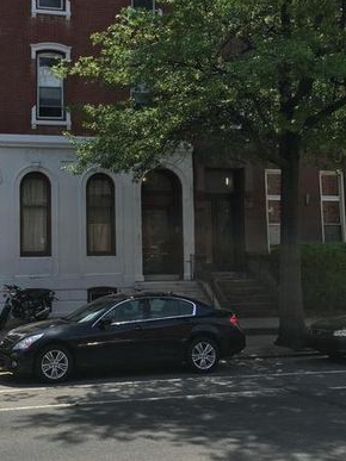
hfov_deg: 28.7
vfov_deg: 37.9
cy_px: 165
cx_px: 89
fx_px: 667
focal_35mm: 50
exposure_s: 1/1282
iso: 25
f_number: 2.2
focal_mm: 4.15
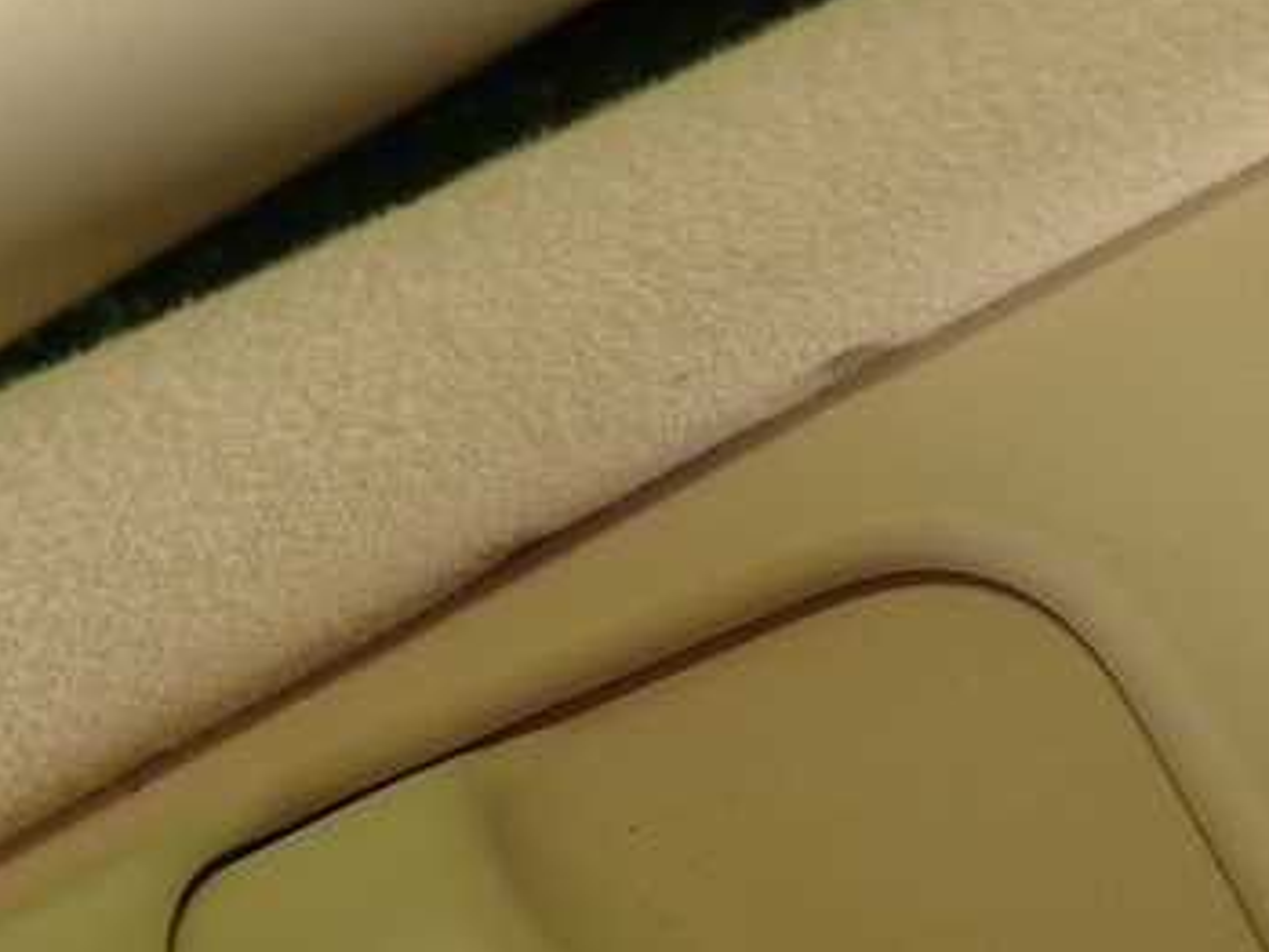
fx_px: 1577
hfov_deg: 43.8
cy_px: 563
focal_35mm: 43
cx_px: 673
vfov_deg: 33.5
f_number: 2.8
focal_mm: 4.5
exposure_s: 1/60
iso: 100
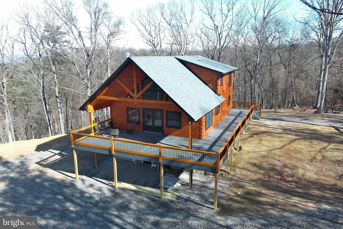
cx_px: 172
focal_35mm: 29
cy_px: 114
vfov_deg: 45.0
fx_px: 276
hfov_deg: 63.7
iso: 100
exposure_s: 1/343
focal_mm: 10.57
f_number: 2.8
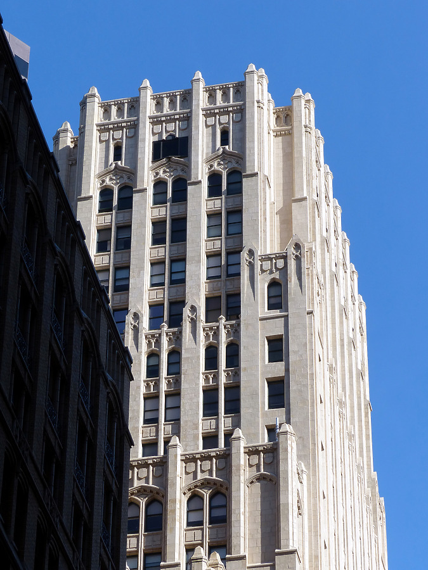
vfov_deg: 13.9
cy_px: 285
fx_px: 2341
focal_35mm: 142
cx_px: 214
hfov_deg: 10.4
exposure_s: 1/800
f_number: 4
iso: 100
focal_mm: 25.6
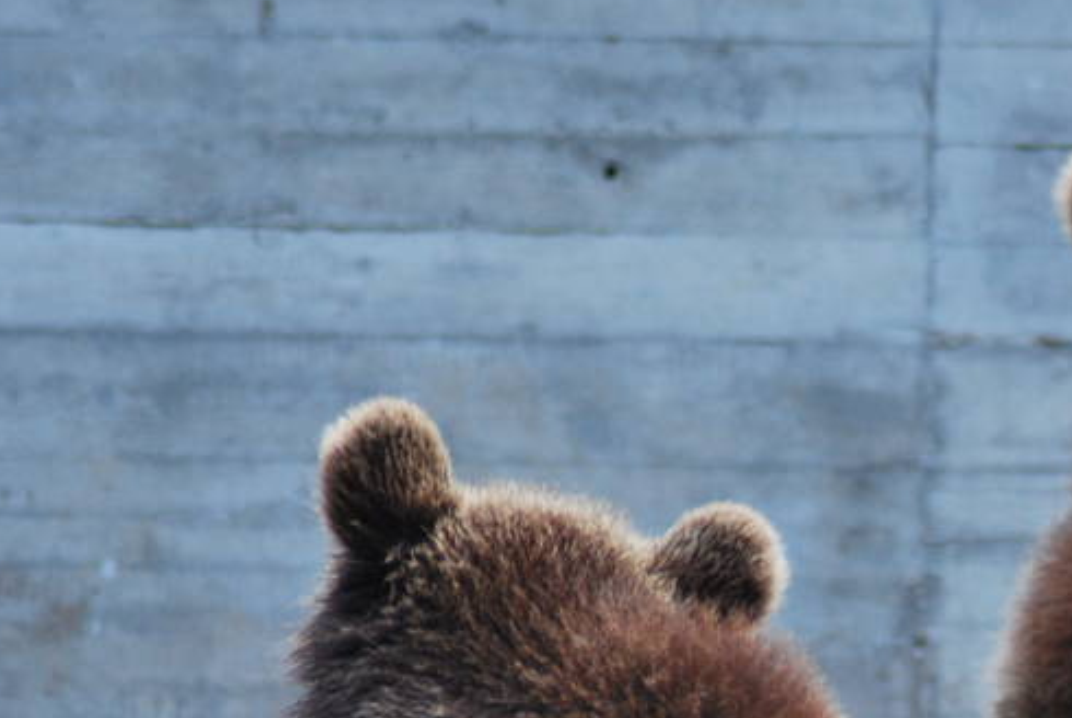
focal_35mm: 662
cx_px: 1365
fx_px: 19725
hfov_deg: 3.1
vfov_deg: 2.1
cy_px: 524
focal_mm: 135
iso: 250
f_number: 4.5
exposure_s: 1/125
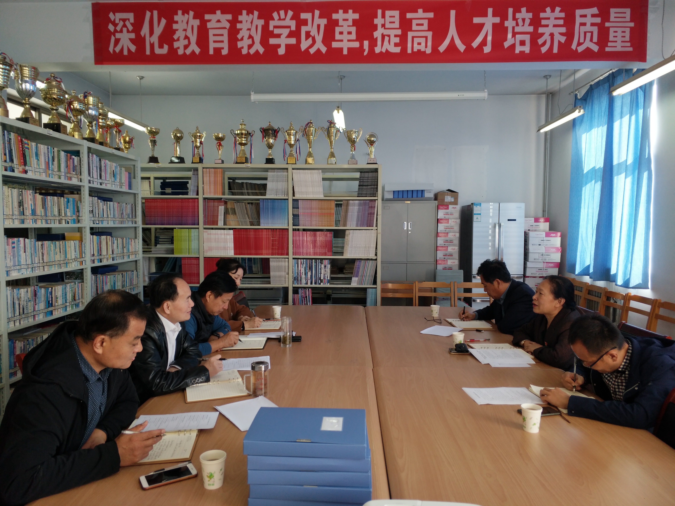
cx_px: 338
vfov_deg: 61.1
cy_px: 253
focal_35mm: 22
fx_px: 429
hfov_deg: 76.4
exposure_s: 1/50
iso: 105
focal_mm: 3.79
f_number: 2
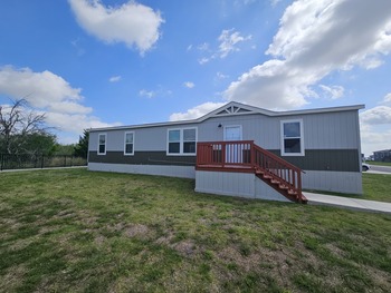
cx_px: 196
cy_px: 146
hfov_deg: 106.1
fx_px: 147
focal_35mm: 13
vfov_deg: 90.0
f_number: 2.2
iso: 50
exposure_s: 1/2929
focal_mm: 2.2
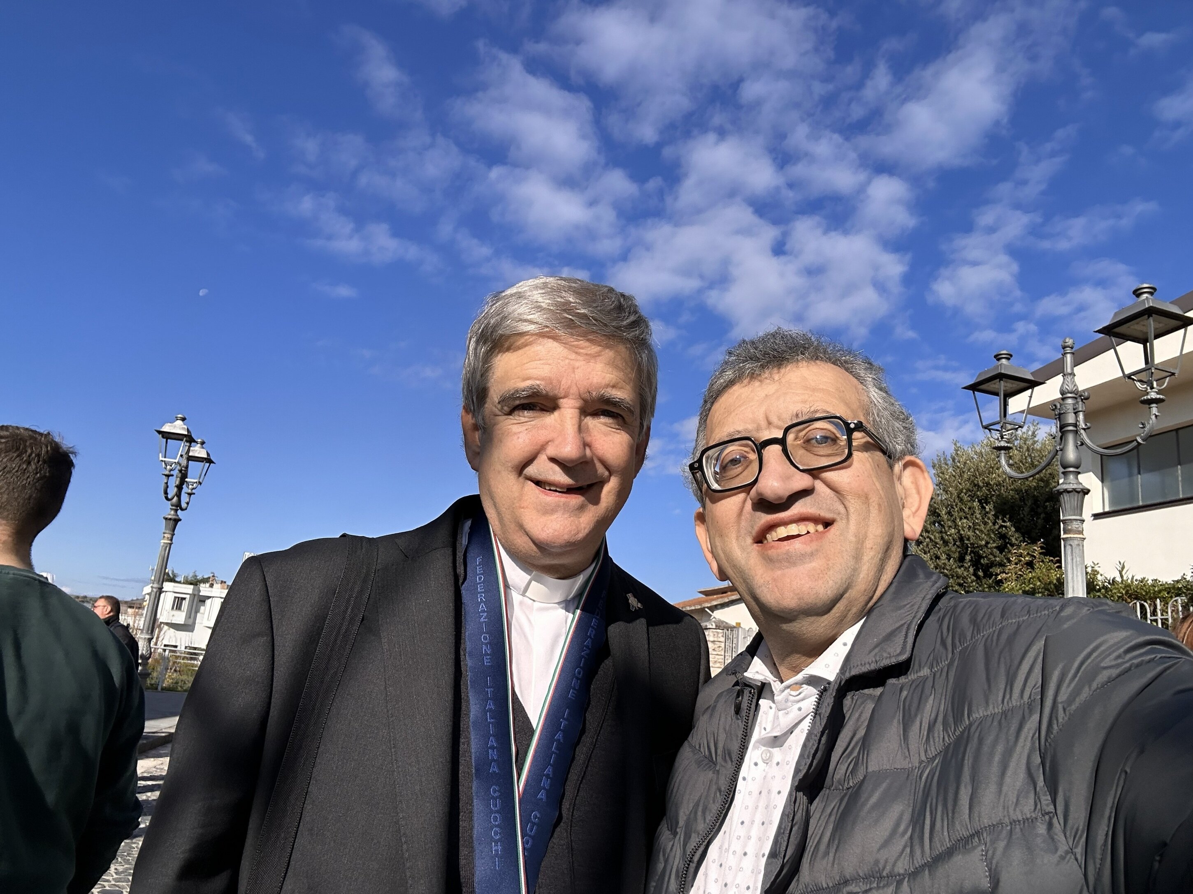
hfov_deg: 73.9
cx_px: 596
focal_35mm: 23
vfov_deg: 58.9
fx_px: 793
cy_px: 447
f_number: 1.9
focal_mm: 2.69
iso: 25
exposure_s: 1/1996
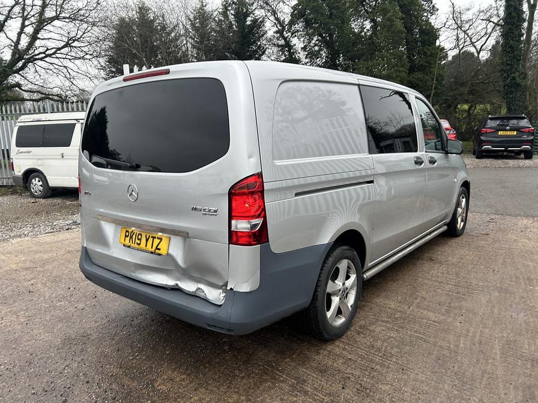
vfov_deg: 53.1
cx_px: 269
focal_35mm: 26
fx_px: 404
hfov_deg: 67.3
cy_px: 202
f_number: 1.5
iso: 125
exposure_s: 1/121
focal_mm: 5.7
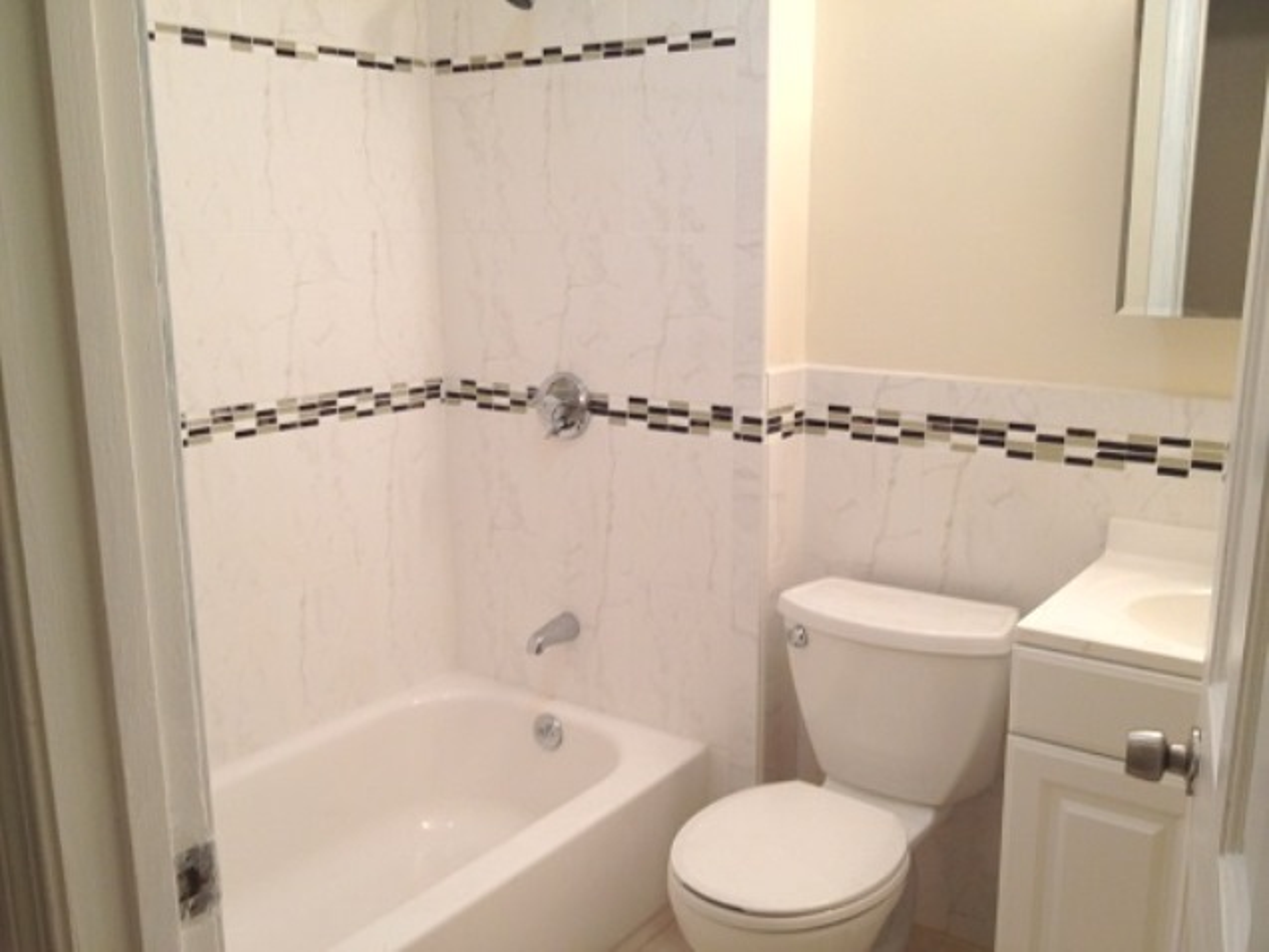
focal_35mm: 35
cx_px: 634
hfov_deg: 52.6
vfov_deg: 40.7
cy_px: 476
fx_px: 1283
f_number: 2.4
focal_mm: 4.28
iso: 64
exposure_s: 1/40
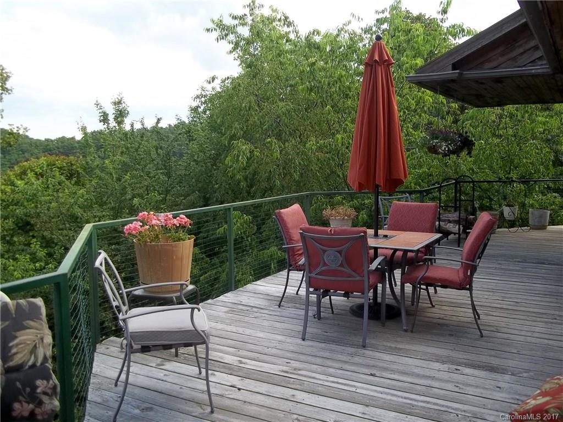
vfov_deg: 44.2
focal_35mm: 32
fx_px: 520
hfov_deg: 56.8
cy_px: 211
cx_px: 282
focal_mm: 5.7
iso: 64
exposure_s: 1/250
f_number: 2.9
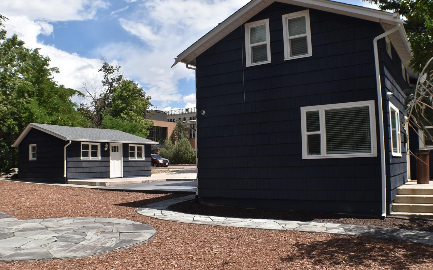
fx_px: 519
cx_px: 220
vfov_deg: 29.2
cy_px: 133
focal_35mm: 44
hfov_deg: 45.3
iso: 100
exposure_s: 1/200
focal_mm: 28
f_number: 10
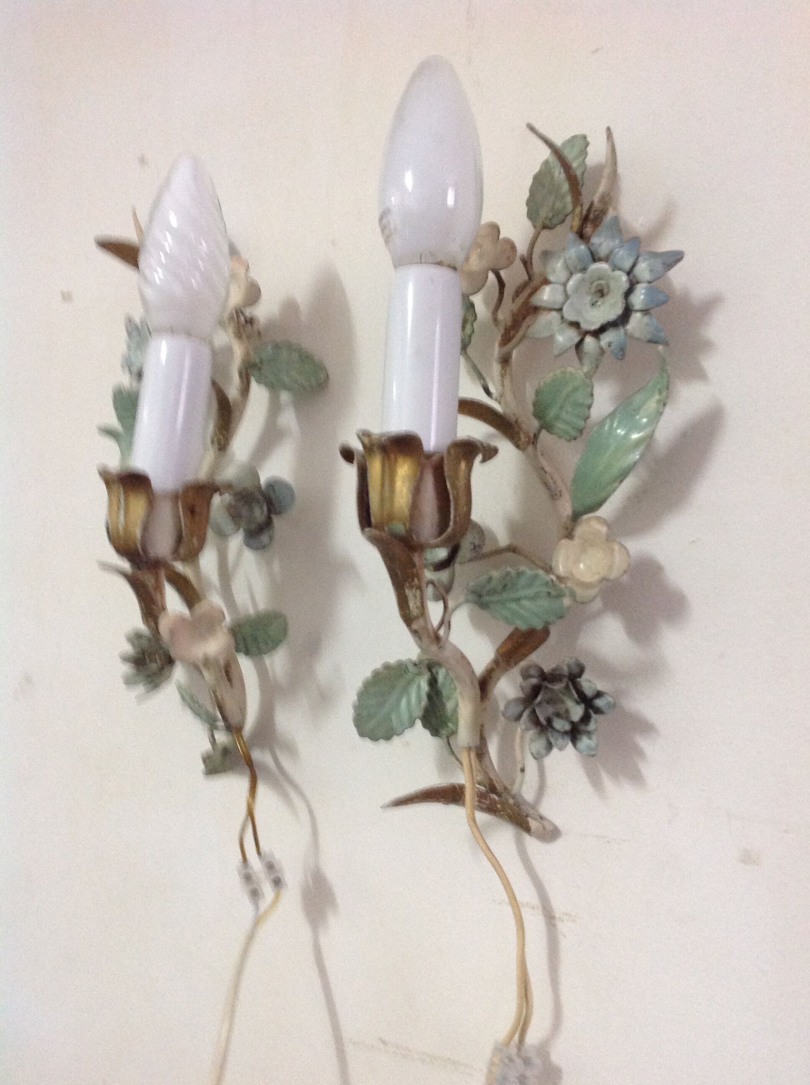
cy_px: 542
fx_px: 1095
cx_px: 405
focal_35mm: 35
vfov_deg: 52.7
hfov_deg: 40.6
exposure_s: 1/17
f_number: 2.4
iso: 320
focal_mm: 4.28
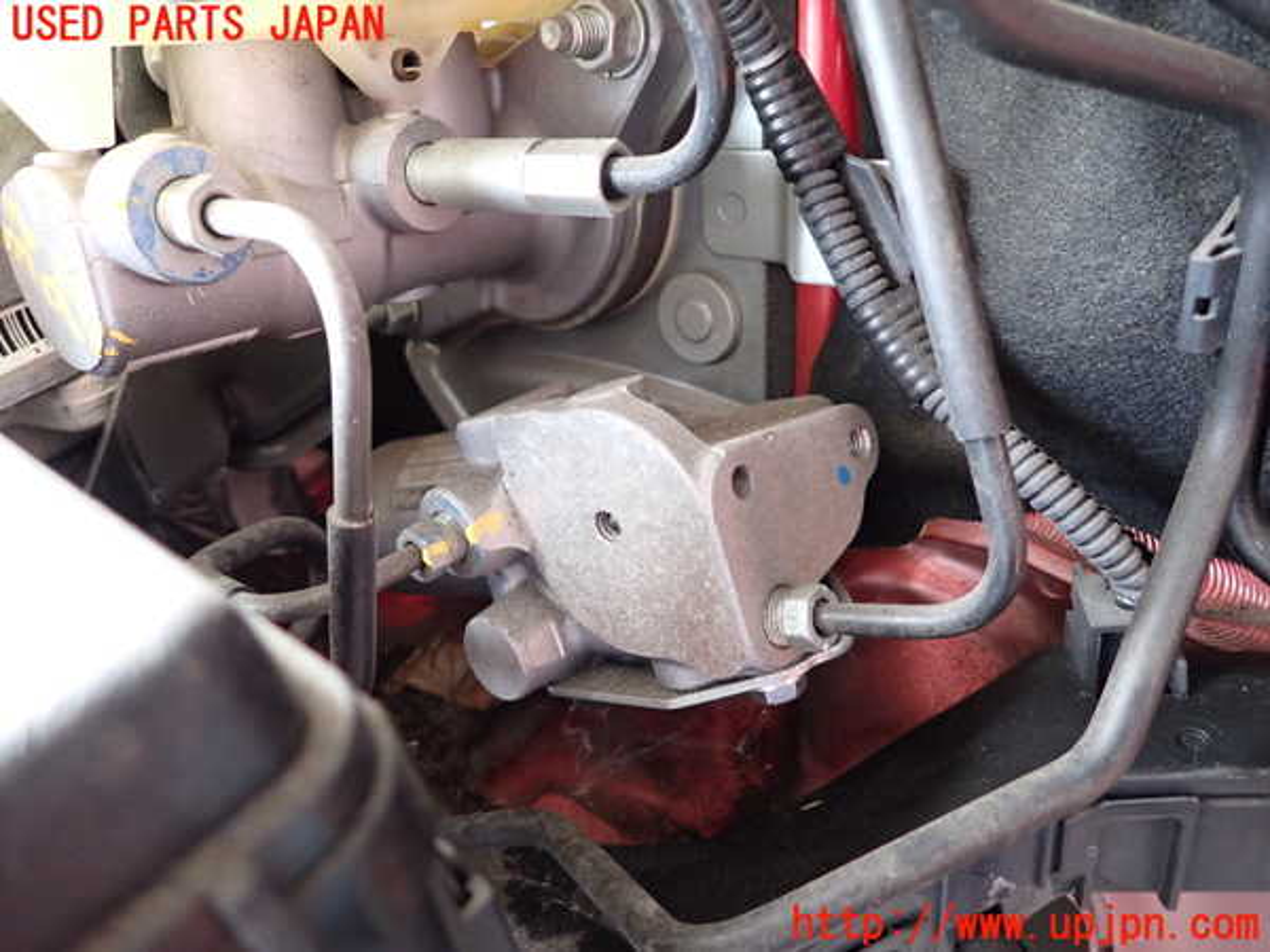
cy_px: 476
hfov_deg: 69.4
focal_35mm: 25
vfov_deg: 54.9
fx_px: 917
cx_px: 635
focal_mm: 4.5
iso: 500
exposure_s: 1/50
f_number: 2
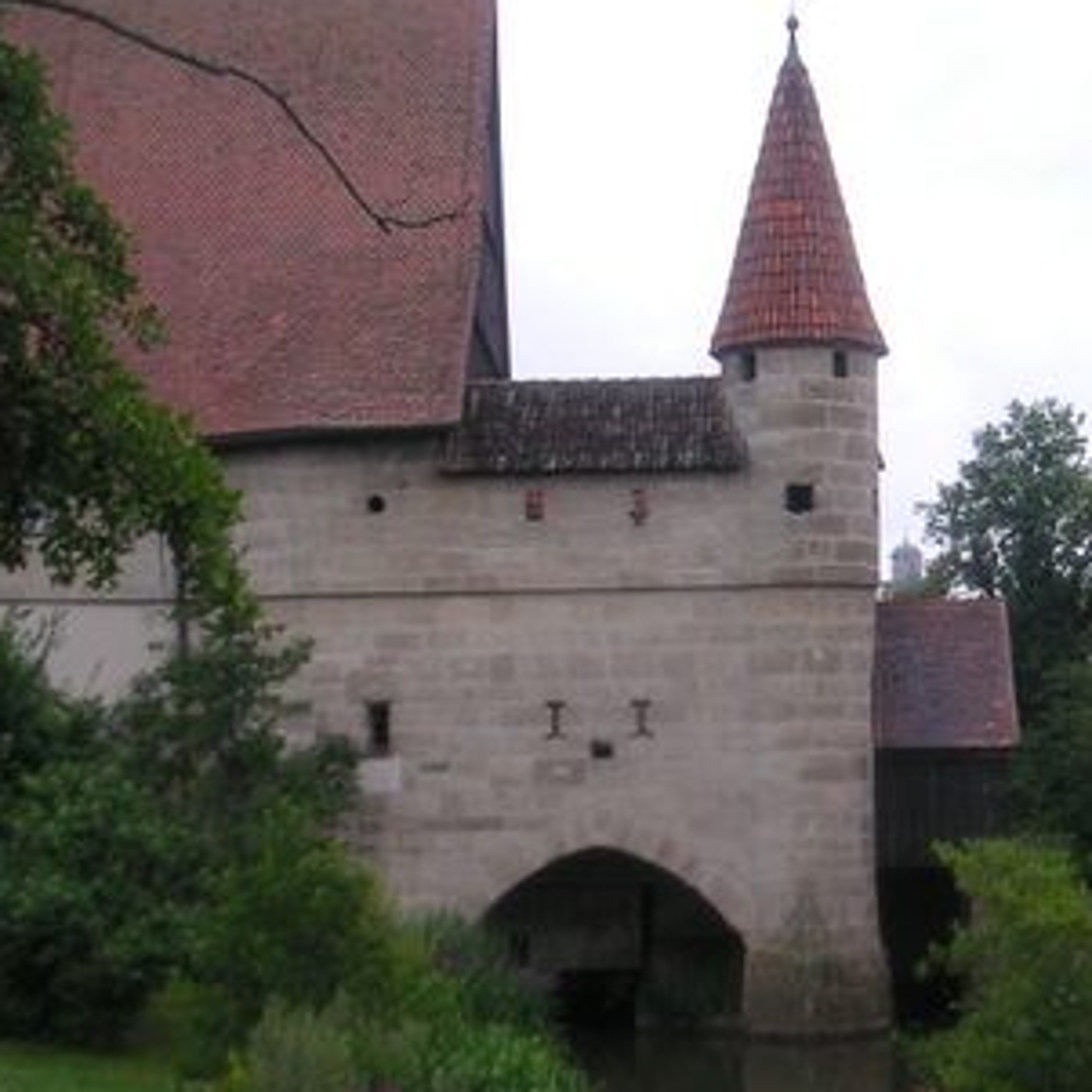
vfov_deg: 22.6
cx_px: 860
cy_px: 746
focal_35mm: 76
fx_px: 2712
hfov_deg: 22.5
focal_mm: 6.1
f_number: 2.8
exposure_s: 1/750
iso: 50
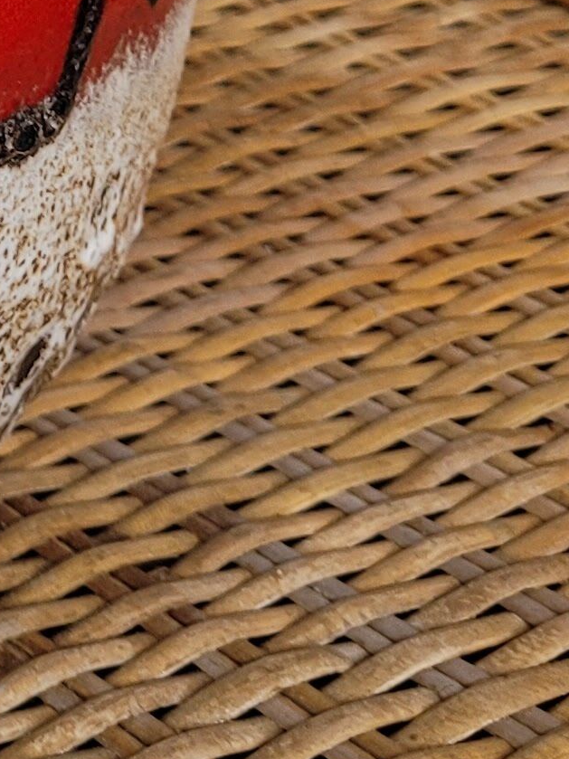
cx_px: -770
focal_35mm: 125
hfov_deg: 10.3
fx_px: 2740
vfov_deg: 14.1
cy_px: -564
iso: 100
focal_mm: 5.4
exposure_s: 1/100
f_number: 1.8
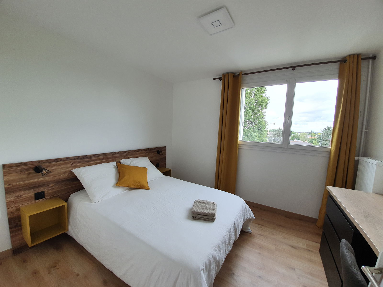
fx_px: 144
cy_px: 144
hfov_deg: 106.2
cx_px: 192
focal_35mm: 13
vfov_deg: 89.9
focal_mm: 1.8
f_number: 2.2
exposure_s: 1/120
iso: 64
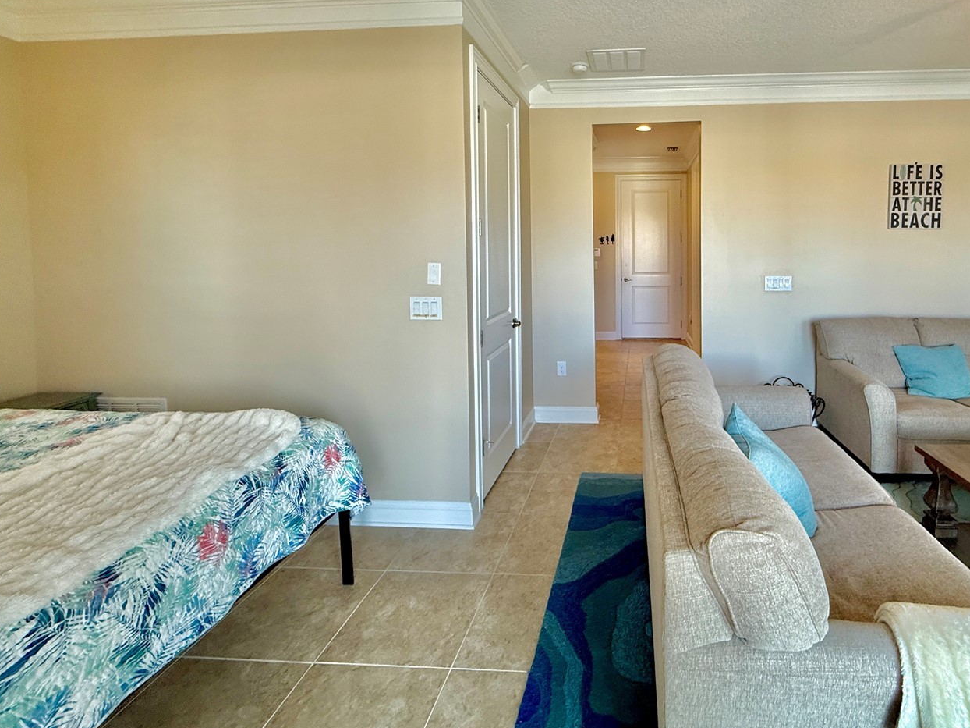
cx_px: 612
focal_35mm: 18
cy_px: 265
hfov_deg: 85.9
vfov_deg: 70.2
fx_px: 504
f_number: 2.2
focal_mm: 2.22
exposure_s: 1/120
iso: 160
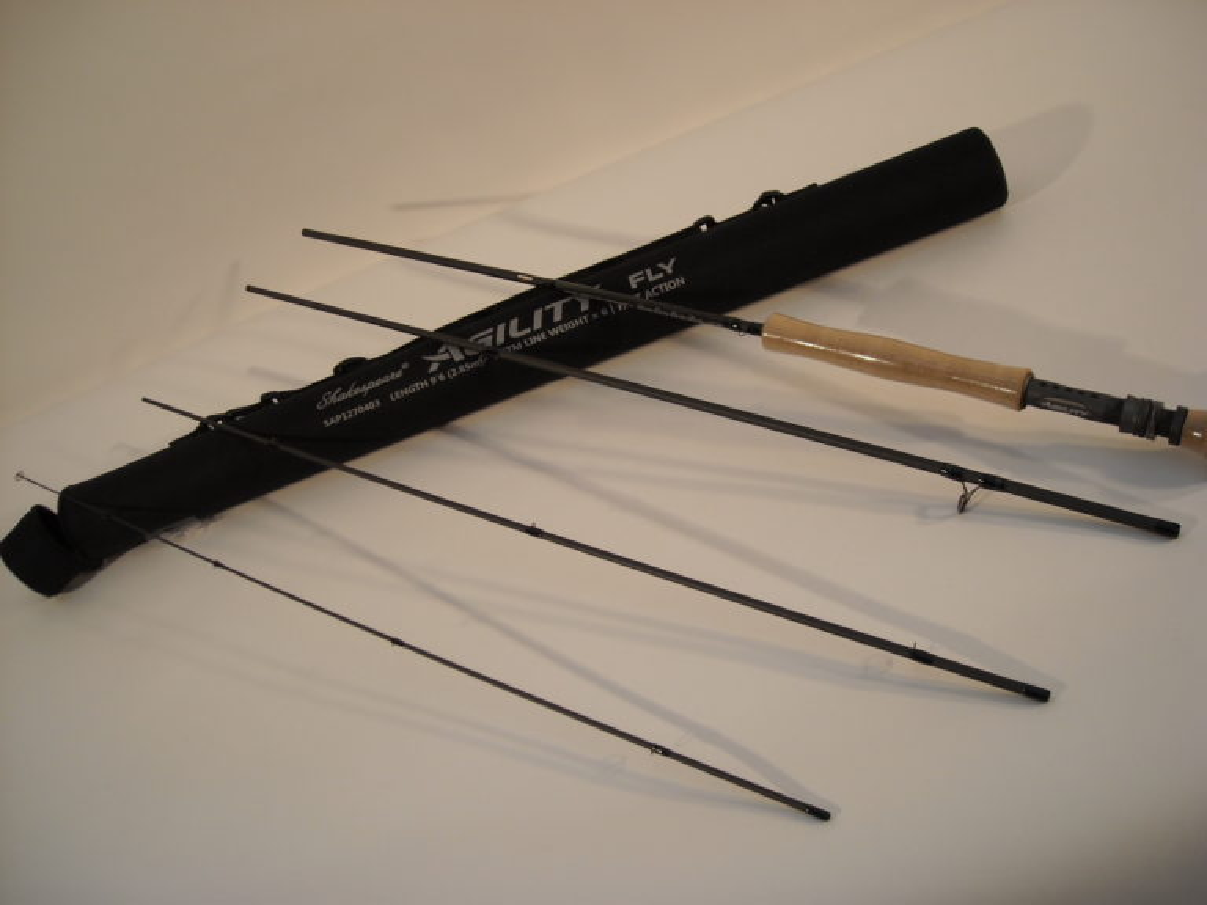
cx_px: 604
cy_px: 452
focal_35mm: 35
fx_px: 1220
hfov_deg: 52.6
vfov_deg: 40.7
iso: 64
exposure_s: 1/129
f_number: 2.8
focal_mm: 5.7
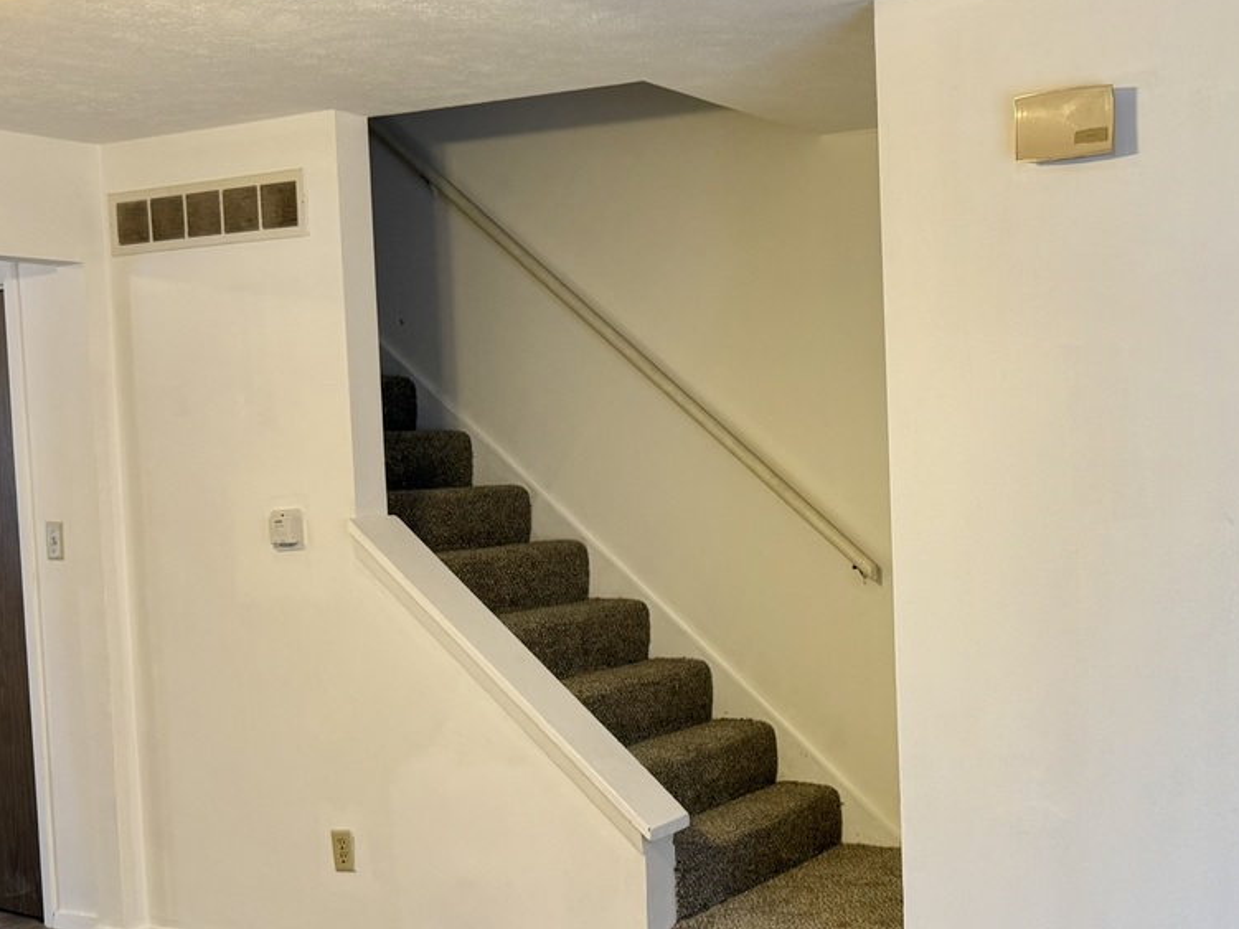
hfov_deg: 40.4
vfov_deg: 31.5
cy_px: 526
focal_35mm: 46
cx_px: 891
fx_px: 1646
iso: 160
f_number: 1.78
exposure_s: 1/60
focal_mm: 6.76
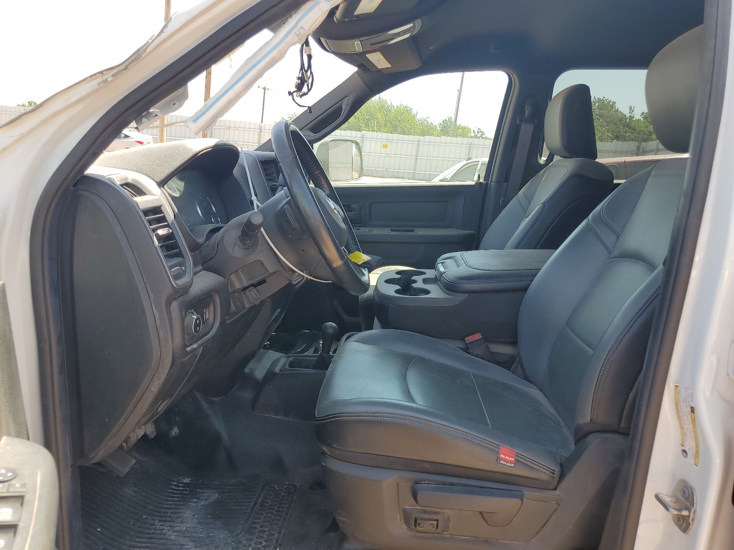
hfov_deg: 67.3
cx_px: 367
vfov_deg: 53.1
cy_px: 275
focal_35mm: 26
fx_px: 551
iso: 50
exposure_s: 1/625
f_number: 1.5
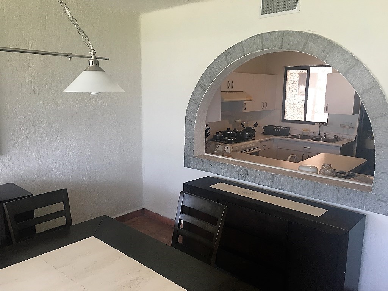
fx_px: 325
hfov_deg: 61.7
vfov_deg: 48.2
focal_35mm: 29
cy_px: 146
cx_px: 194
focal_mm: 4.15
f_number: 2.2
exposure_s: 1/30
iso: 80
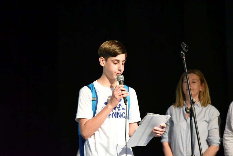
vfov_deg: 11.4
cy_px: 78
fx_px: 777
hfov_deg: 17.1
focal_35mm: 120
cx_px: 116
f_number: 4
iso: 12800
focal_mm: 120
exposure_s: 1/320
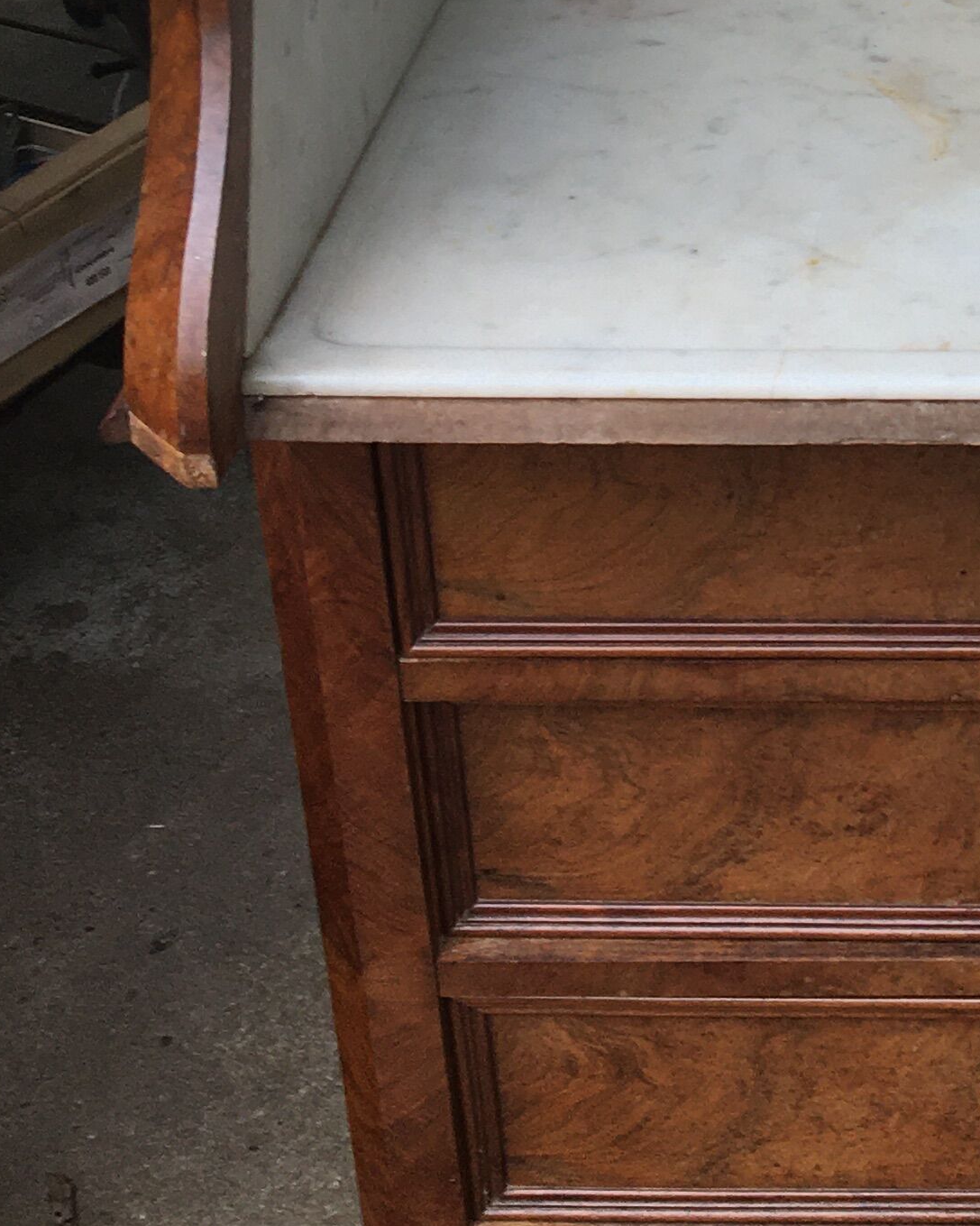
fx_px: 3046
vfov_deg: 21.9
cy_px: -5
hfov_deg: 17.0
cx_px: 1325
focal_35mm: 84
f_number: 2.2
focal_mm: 4.15
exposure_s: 1/50
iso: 32
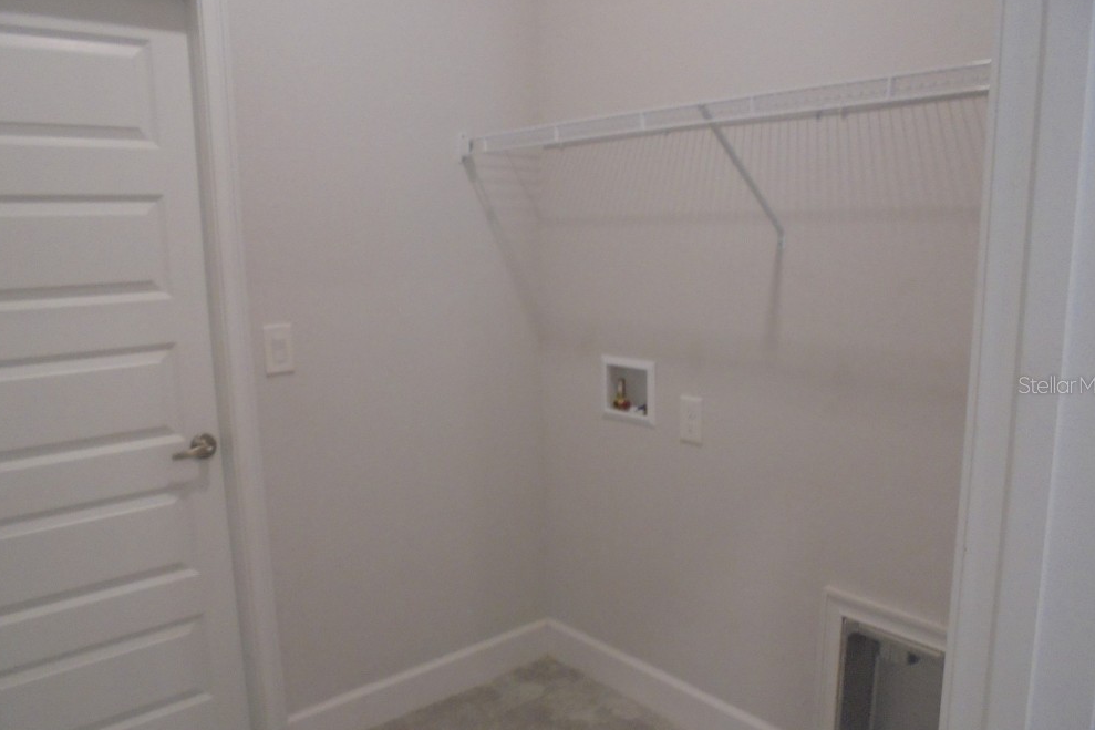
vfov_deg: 46.4
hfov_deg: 65.5
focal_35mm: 28
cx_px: 556
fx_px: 851
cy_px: 384
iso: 250
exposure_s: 1/30
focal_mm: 4.6
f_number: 3.5
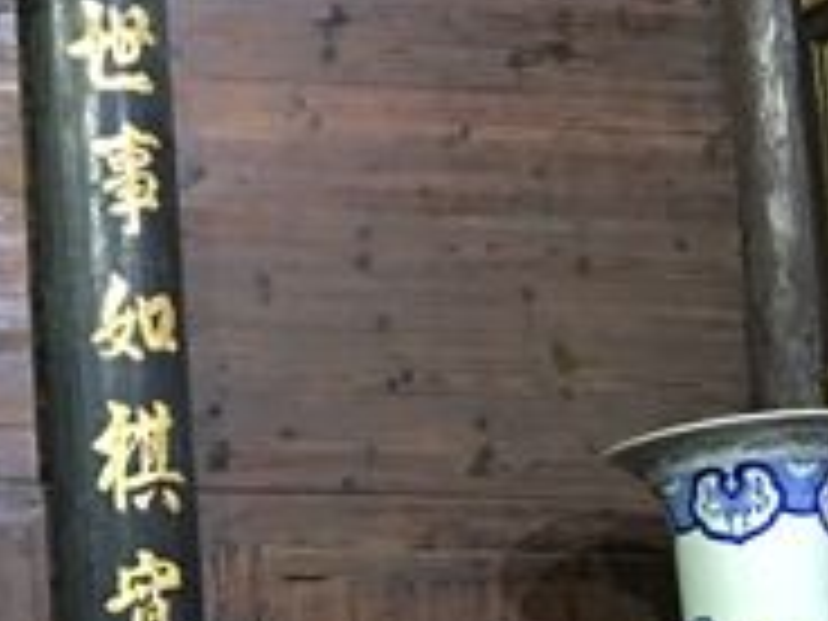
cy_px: 814
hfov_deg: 14.3
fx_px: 3014
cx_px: -522
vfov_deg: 11.4
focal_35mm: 126
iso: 80
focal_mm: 4.15
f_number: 2.2
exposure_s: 1/10
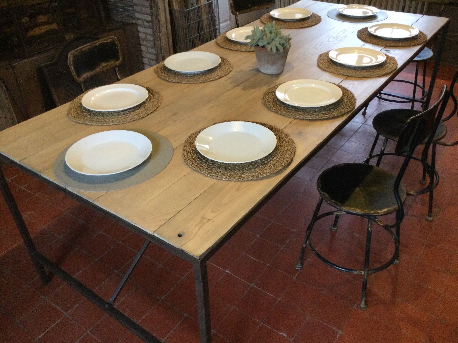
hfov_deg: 56.8
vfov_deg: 44.2
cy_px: 168
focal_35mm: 32
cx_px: 233
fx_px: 423
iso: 250
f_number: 2.4
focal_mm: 3.3
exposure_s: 1/33
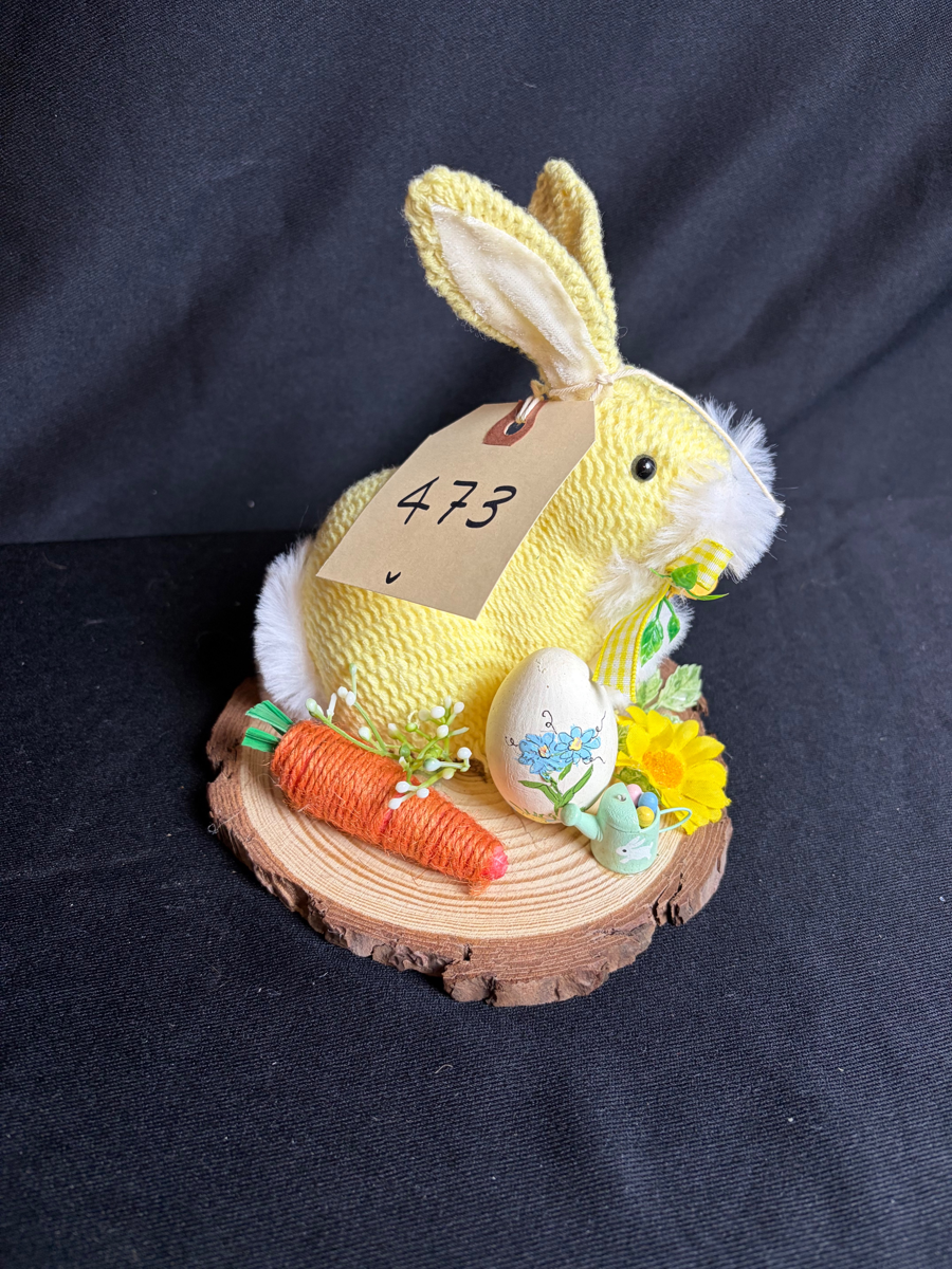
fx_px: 953
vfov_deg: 67.3
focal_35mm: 26
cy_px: 634
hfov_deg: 53.1
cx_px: 476
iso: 125
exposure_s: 1/60
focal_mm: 5.96
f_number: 1.6
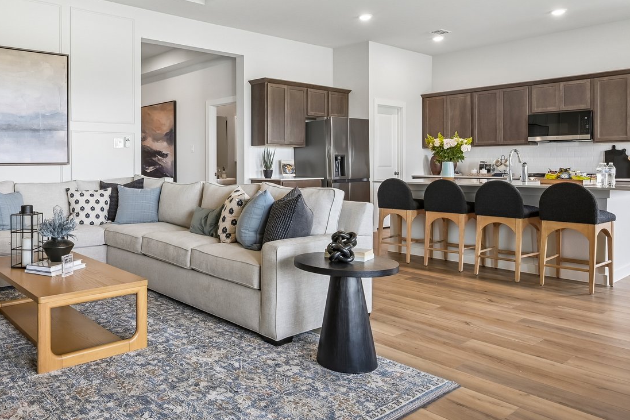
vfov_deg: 46.1
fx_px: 490
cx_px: 204
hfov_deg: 63.6
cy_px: 169
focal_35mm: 28
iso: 250
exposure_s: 1/10
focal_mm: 15
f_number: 9
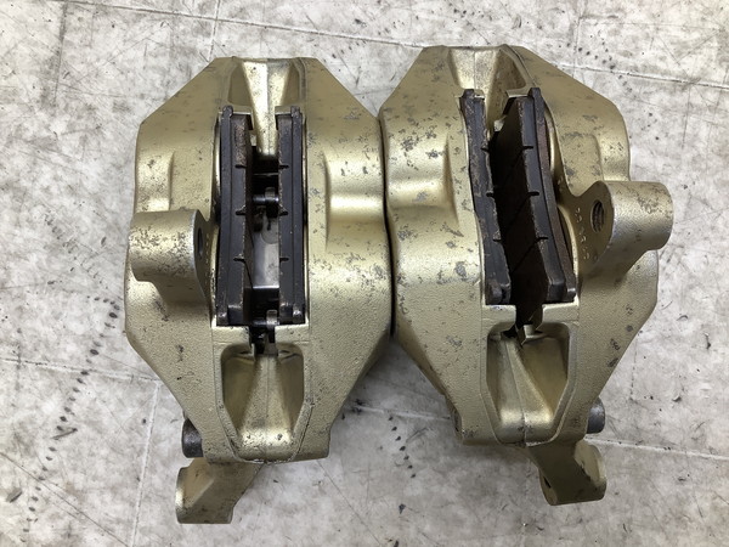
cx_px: 364
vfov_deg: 45.4
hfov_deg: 58.4
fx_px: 653
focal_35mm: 31
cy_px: 274
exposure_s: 1/60
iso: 80
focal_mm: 3.3
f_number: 2.4
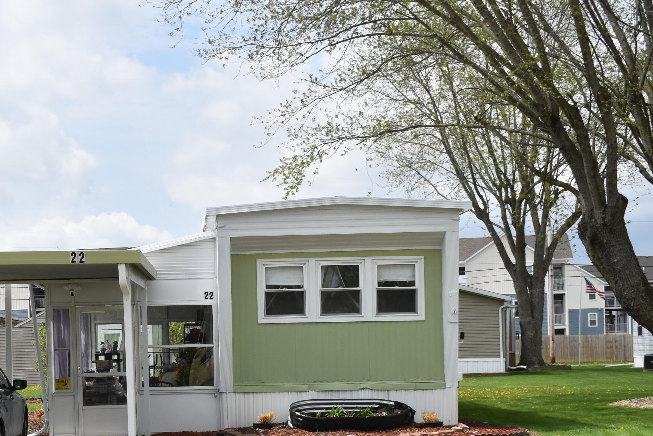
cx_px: 127
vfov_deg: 21.1
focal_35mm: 64
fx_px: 1158
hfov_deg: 30.7
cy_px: 342
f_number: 7.1
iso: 400
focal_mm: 25
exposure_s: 1/1600
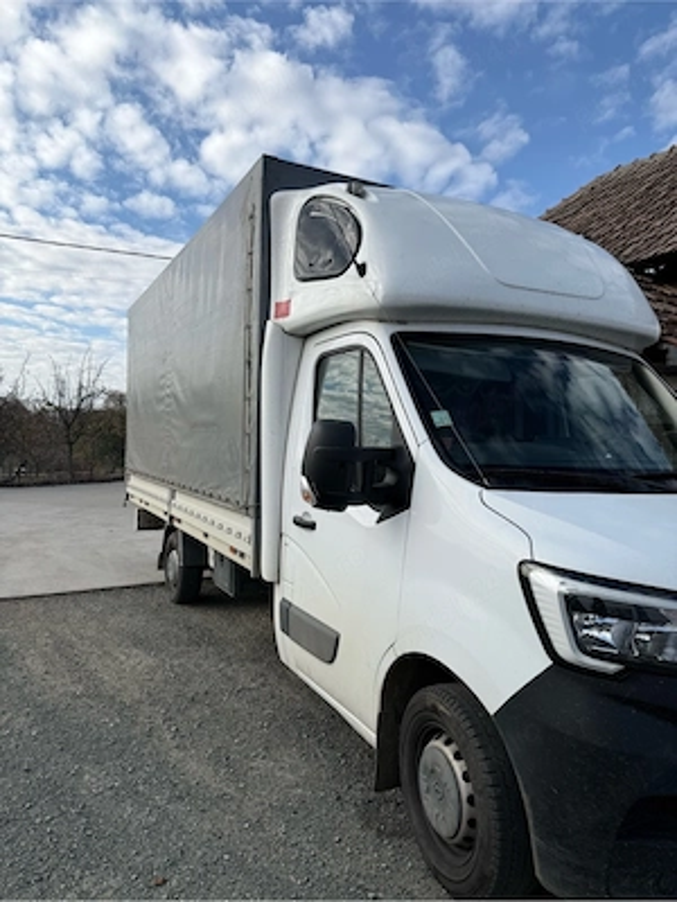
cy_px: 451
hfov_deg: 56.8
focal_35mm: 24
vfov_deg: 71.6
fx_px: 626
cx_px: 338
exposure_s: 1/3759
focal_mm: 6.76
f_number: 1.78
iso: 80
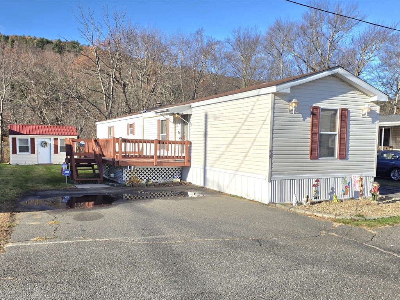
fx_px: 266
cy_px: 150
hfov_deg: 73.9
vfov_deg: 58.9
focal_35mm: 23
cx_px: 200
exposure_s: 1/10000
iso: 64
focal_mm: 6.25
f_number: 1.7
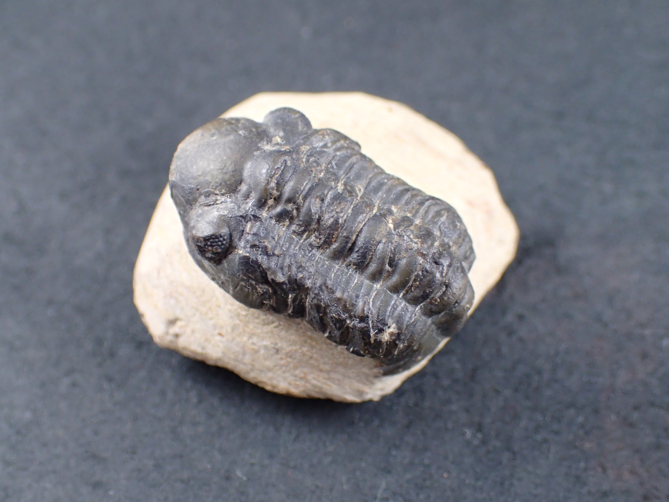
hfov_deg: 38.9
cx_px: 334
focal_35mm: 49
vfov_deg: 29.7
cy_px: 251
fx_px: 947
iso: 500
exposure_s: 1/200
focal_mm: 8.99
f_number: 3.2
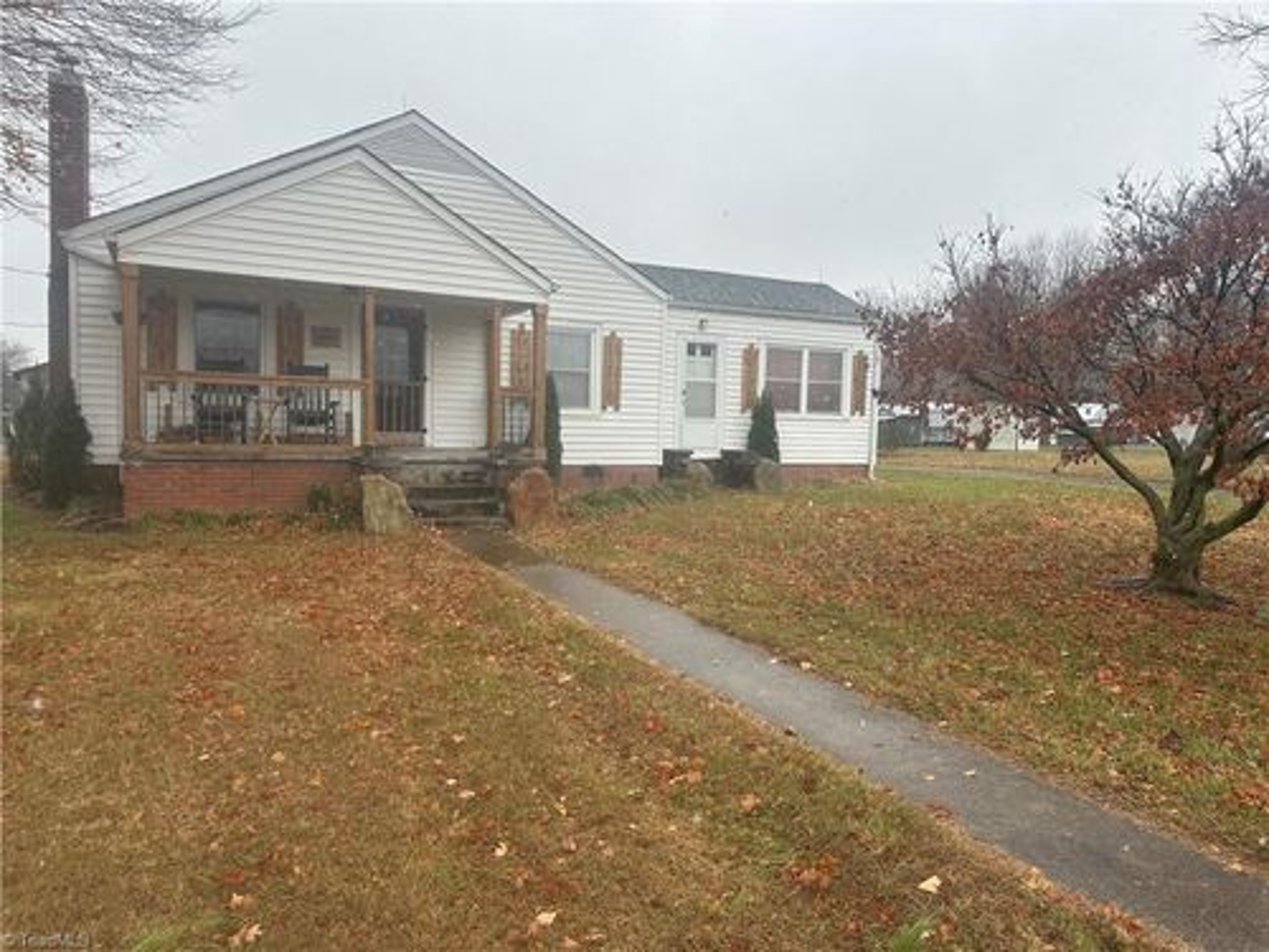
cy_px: 476
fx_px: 880
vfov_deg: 56.8
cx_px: 634
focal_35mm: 24
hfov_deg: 71.6
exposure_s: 1/676
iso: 80
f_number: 1.78
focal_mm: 6.86
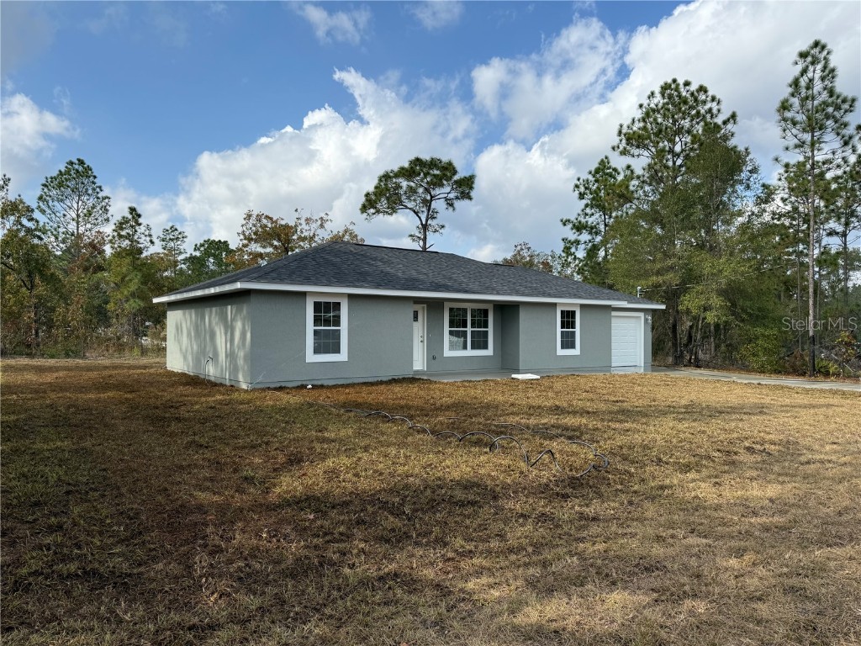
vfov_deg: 56.8
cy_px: 323
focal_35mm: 24
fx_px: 597
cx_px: 430
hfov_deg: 71.6
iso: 80
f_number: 1.78
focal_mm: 6.76
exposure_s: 1/3953
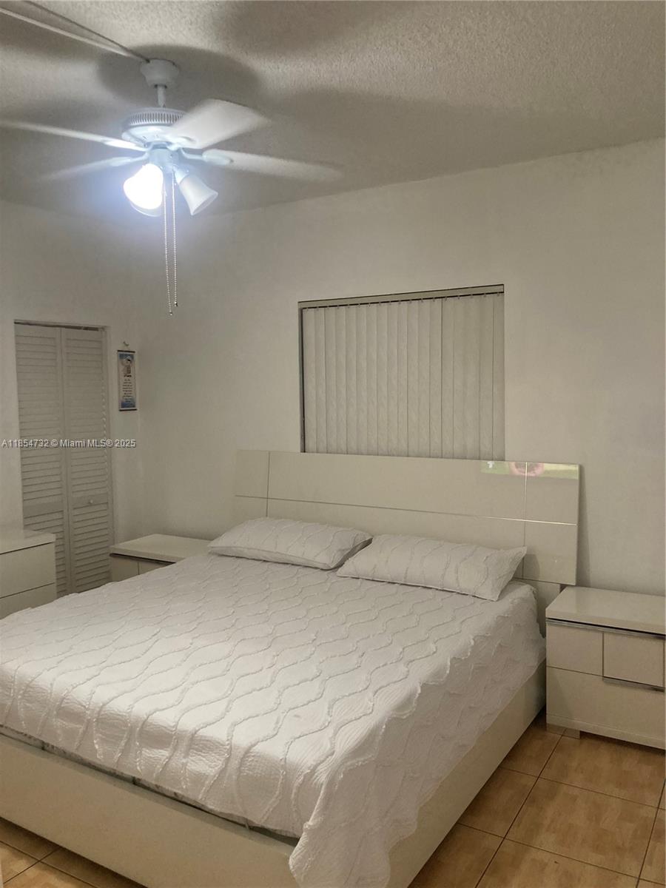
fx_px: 718
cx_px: 333
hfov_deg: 49.7
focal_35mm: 28
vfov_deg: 63.4
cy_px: 444
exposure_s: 1/60
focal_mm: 3.99
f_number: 1.8
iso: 200
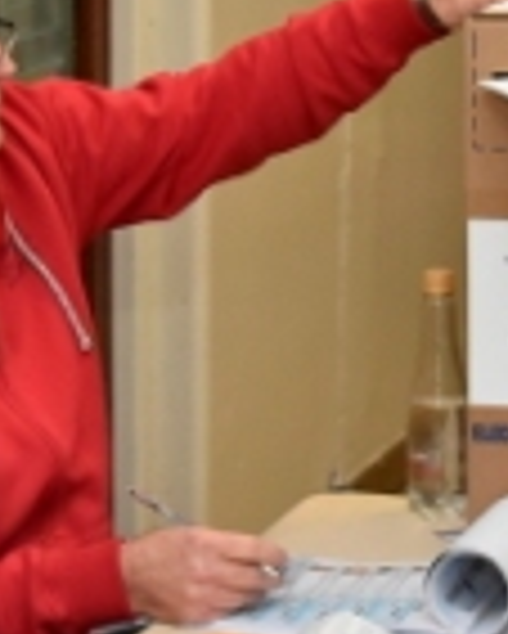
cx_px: 436
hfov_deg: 12.9
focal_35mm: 119
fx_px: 2234
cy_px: 16
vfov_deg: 15.9
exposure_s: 1/160
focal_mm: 40
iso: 2500
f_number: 5.6
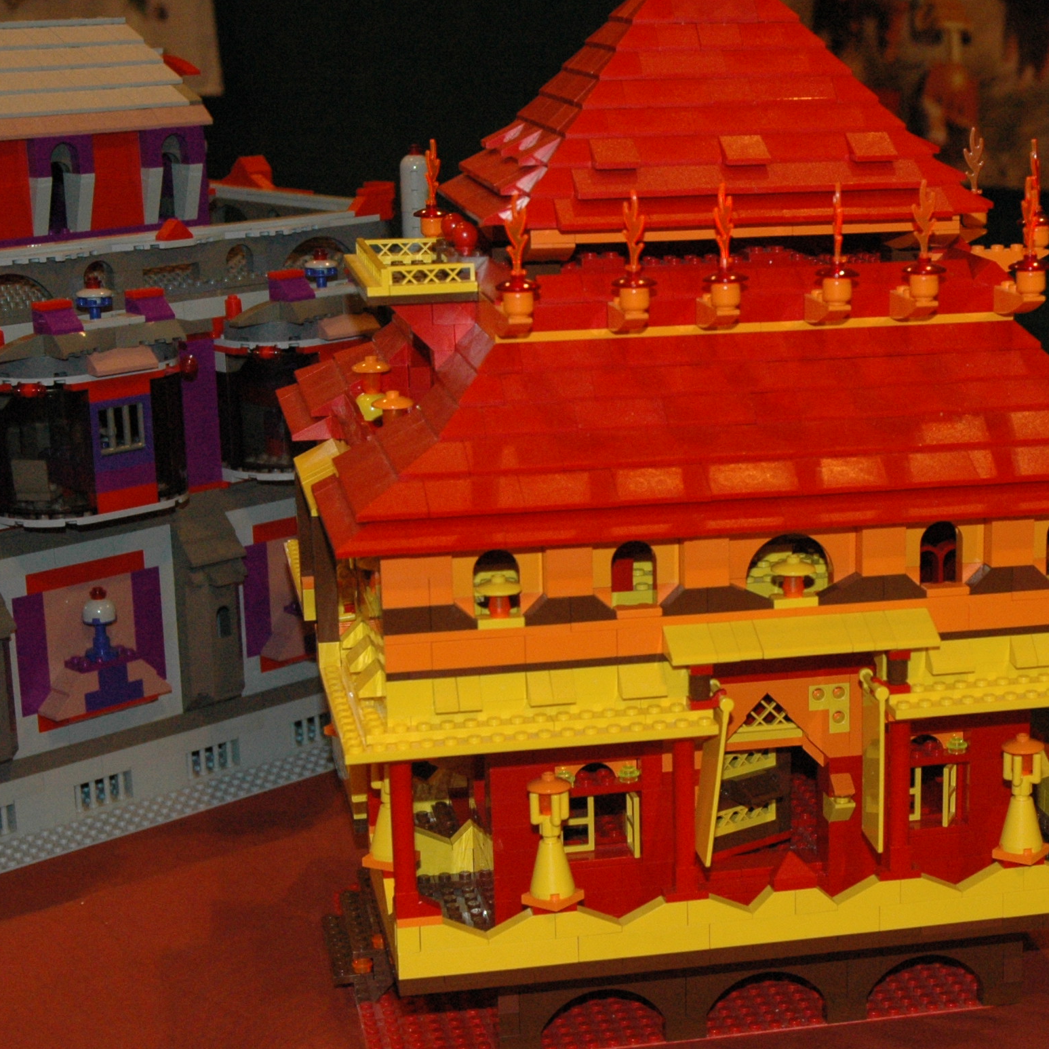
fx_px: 2463
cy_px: 545
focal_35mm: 72
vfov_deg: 24.0
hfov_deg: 23.9
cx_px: 730
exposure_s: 1/60
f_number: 4.5
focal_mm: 29
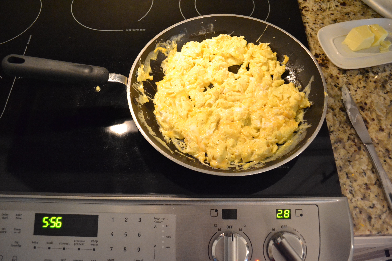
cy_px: 130
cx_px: 196
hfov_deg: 67.4
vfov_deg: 47.9
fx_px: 294
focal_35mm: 27
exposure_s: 1/30
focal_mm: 18
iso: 3200
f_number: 3.5
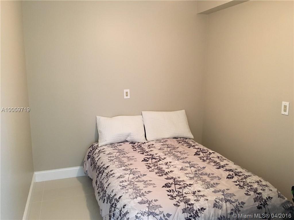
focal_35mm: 29
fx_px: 246
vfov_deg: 48.2
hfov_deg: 61.7
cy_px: 110
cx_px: 147
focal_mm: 4.15
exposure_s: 1/17
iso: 200
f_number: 2.2
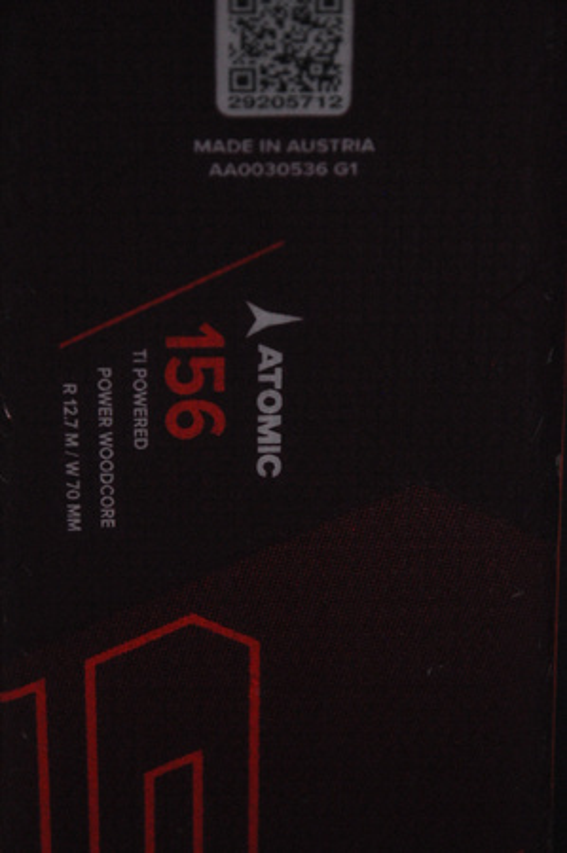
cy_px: 426
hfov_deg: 8.7
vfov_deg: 13.1
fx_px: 3729
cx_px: 284
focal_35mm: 158
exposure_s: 1/125
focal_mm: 105
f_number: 9.5
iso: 3200
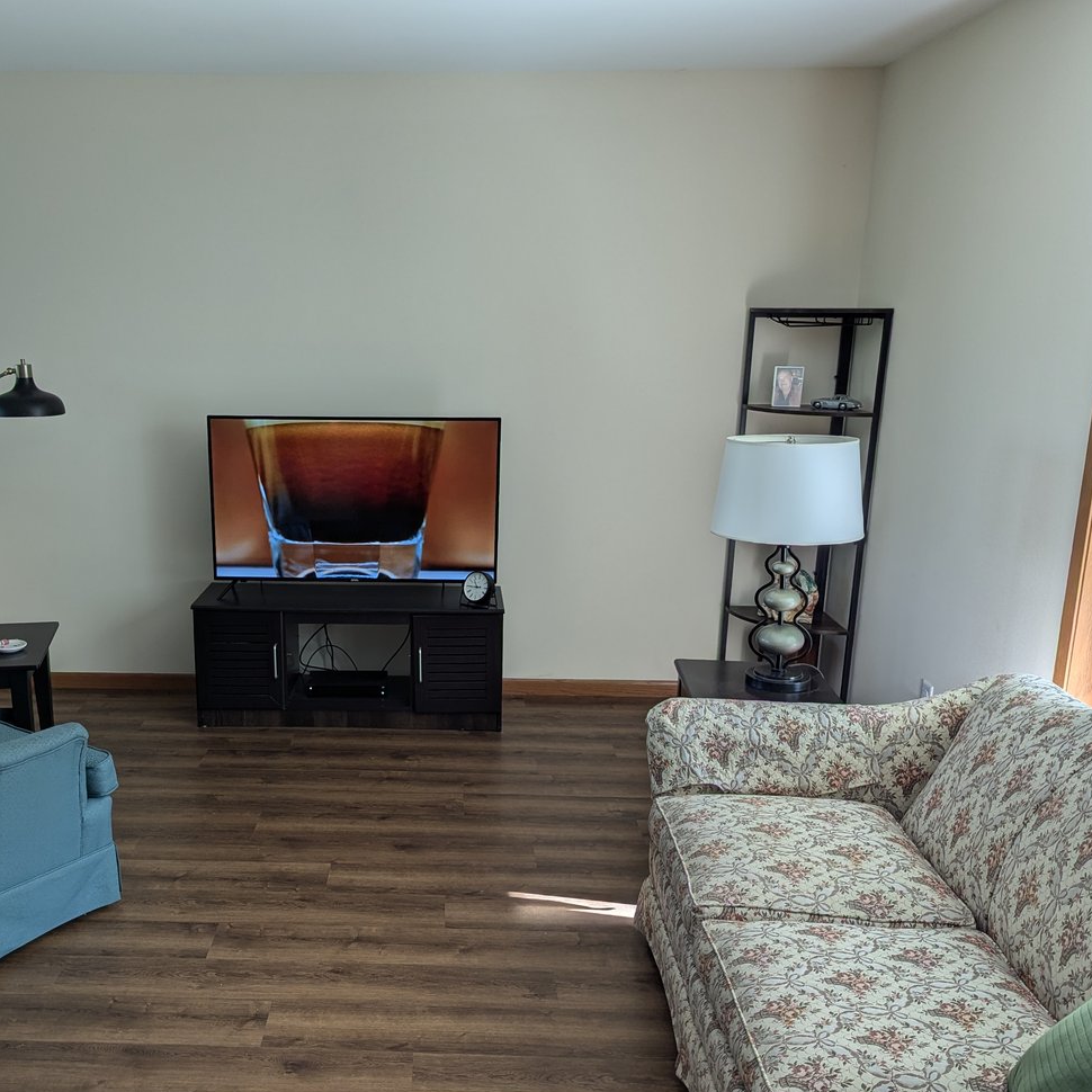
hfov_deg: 49.2
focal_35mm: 33
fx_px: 1178
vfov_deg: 49.7
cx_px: 397
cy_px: 602
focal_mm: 6.81
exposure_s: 1/72.8
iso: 39
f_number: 1.85
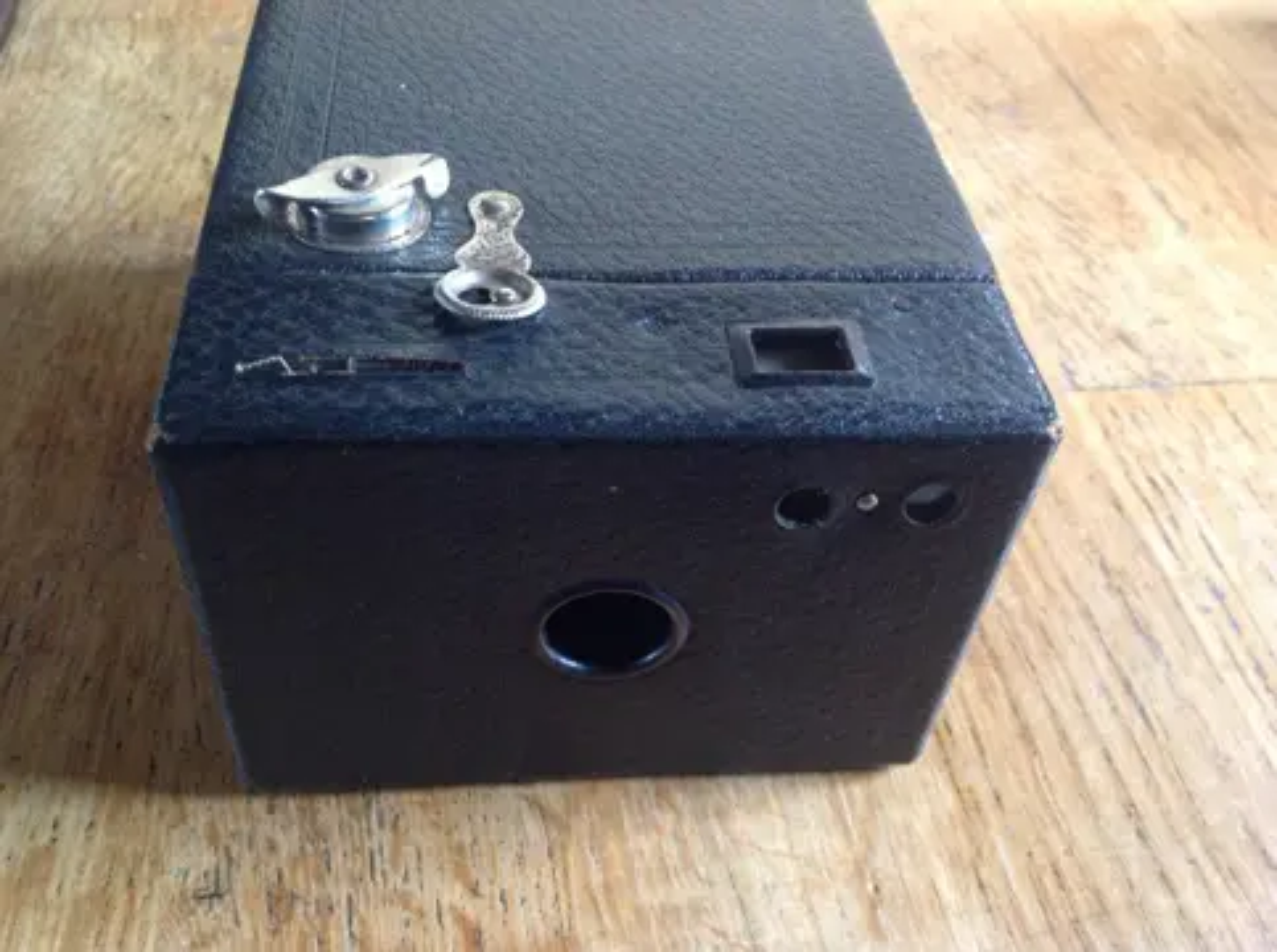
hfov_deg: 52.7
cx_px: 638
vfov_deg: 40.5
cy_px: 476
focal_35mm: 35
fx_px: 1288
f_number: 2.4
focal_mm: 4.28
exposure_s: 1/15
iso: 160
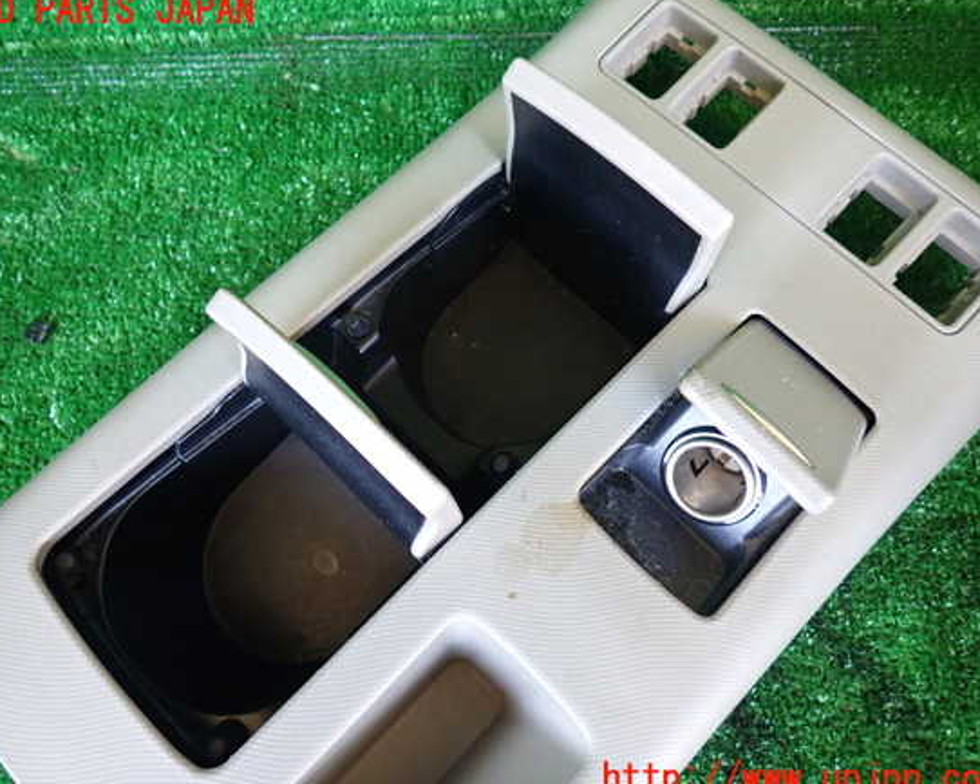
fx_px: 783
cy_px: 396
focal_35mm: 27
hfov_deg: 64.0
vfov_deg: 53.2
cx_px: 468
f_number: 2
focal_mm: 4.5
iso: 250
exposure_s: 1/30
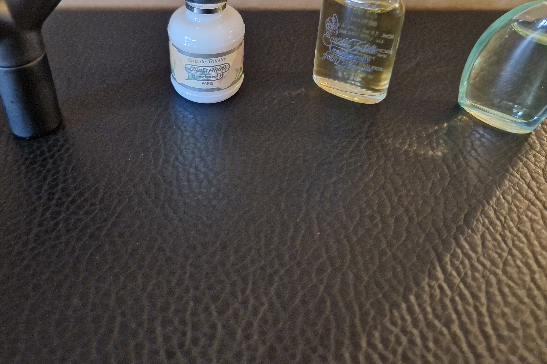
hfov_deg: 58.6
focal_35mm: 32
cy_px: 96
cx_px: 244
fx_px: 486
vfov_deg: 40.1
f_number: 1.8
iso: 640
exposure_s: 1/25
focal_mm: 5.4
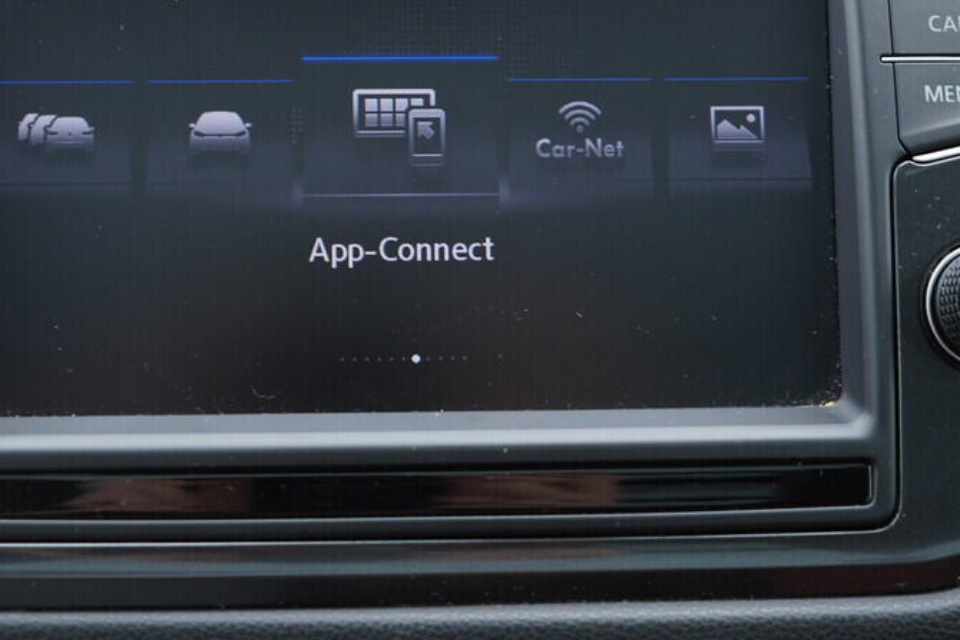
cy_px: 165
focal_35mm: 55
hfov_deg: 36.1
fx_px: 1467
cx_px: 390
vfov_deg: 24.4
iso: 250
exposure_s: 1/40
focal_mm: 24
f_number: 2.8
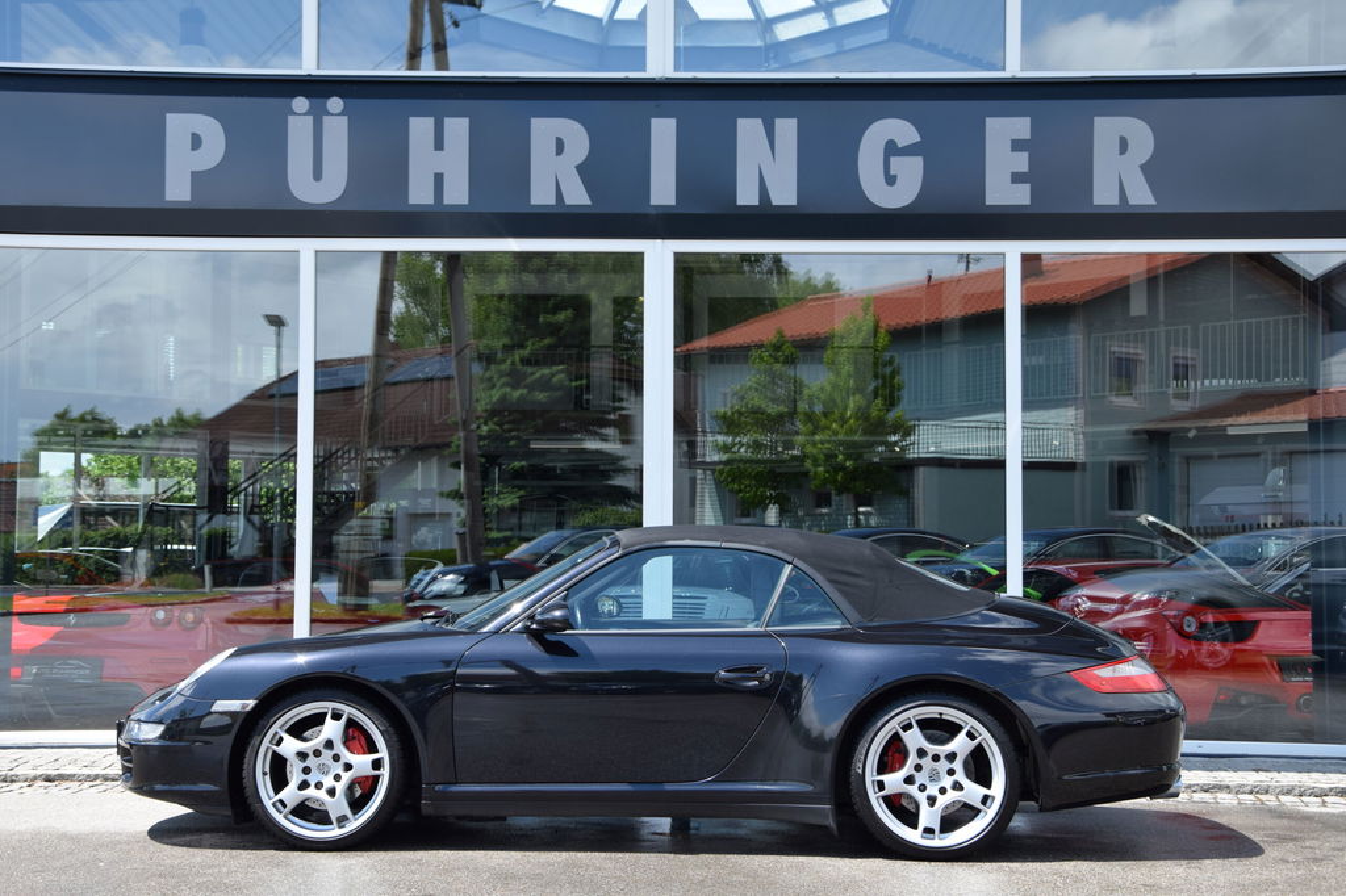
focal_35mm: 51
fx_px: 1906
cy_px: 448
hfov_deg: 38.9
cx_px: 673
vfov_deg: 26.5
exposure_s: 1/250
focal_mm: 34
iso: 200
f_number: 8
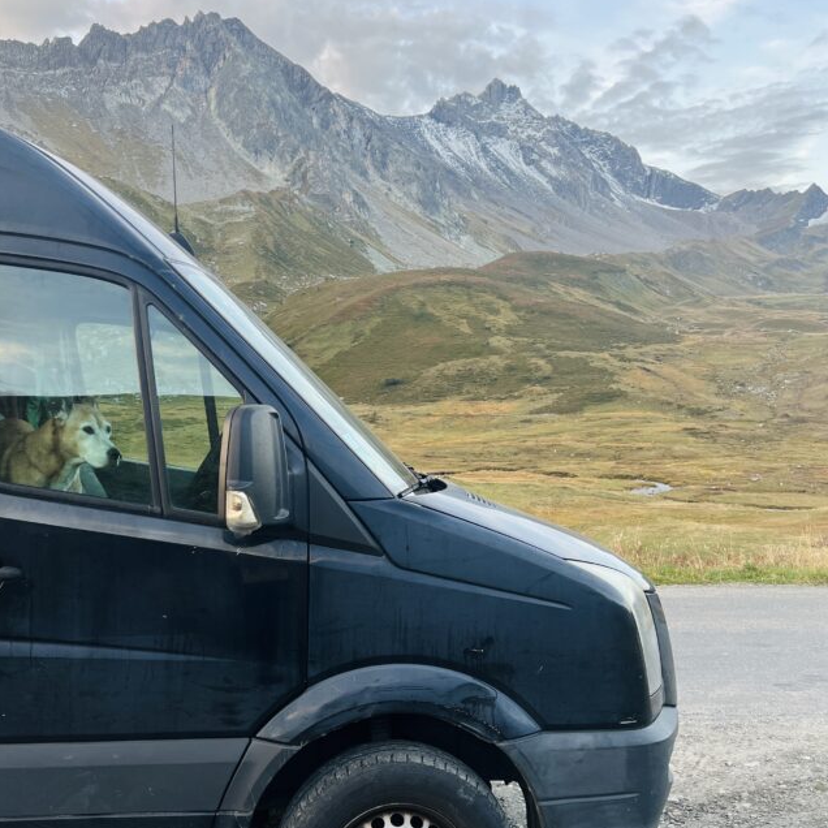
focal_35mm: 37
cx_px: 371
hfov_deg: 44.9
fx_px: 1001
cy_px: 483
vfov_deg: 44.8
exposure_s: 1/121
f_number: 1.5
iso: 64
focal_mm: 5.7
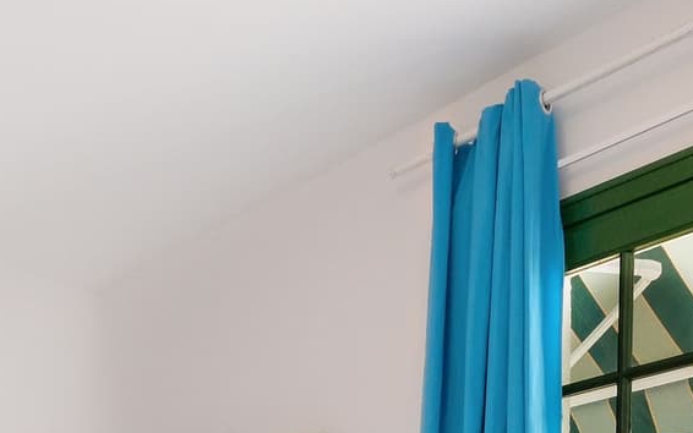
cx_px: 122
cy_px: 752
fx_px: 1020
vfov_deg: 19.0
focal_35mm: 54
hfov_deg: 36.1
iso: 800
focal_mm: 10
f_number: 13
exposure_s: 1/4
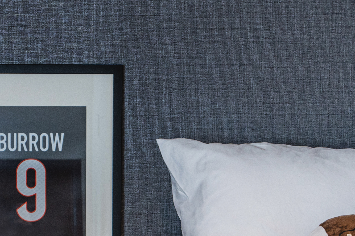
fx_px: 1183
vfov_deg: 11.1
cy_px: 315
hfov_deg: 16.8
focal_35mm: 120
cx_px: 26
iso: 400
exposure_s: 1/60
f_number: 4
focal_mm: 35
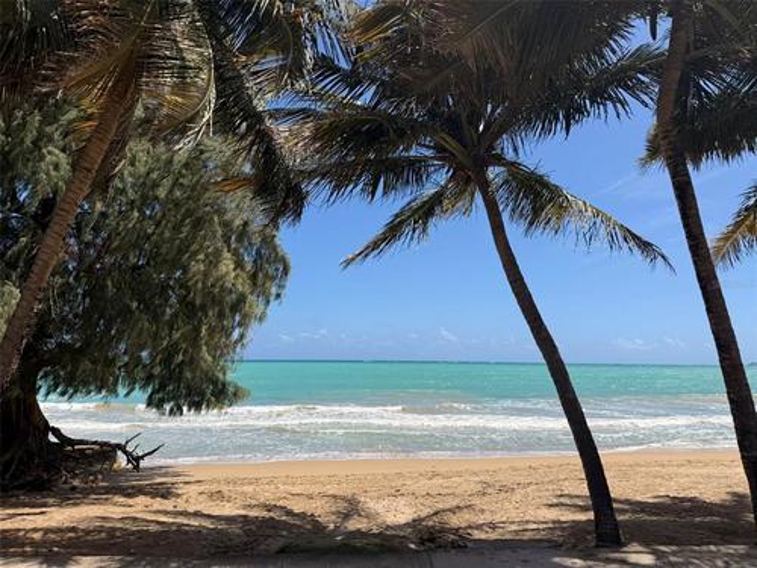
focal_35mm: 24
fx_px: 525
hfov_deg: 71.6
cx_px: 378
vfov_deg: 56.8
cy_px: 284
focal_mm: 6.76
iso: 80
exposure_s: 1/7353
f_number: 1.78
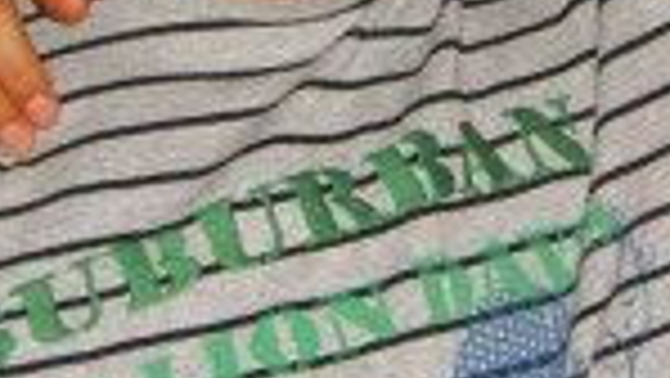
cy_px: 9
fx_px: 2968
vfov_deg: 7.3
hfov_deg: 12.8
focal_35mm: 167
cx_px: 589
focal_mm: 7.9
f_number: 2.8
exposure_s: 1/60
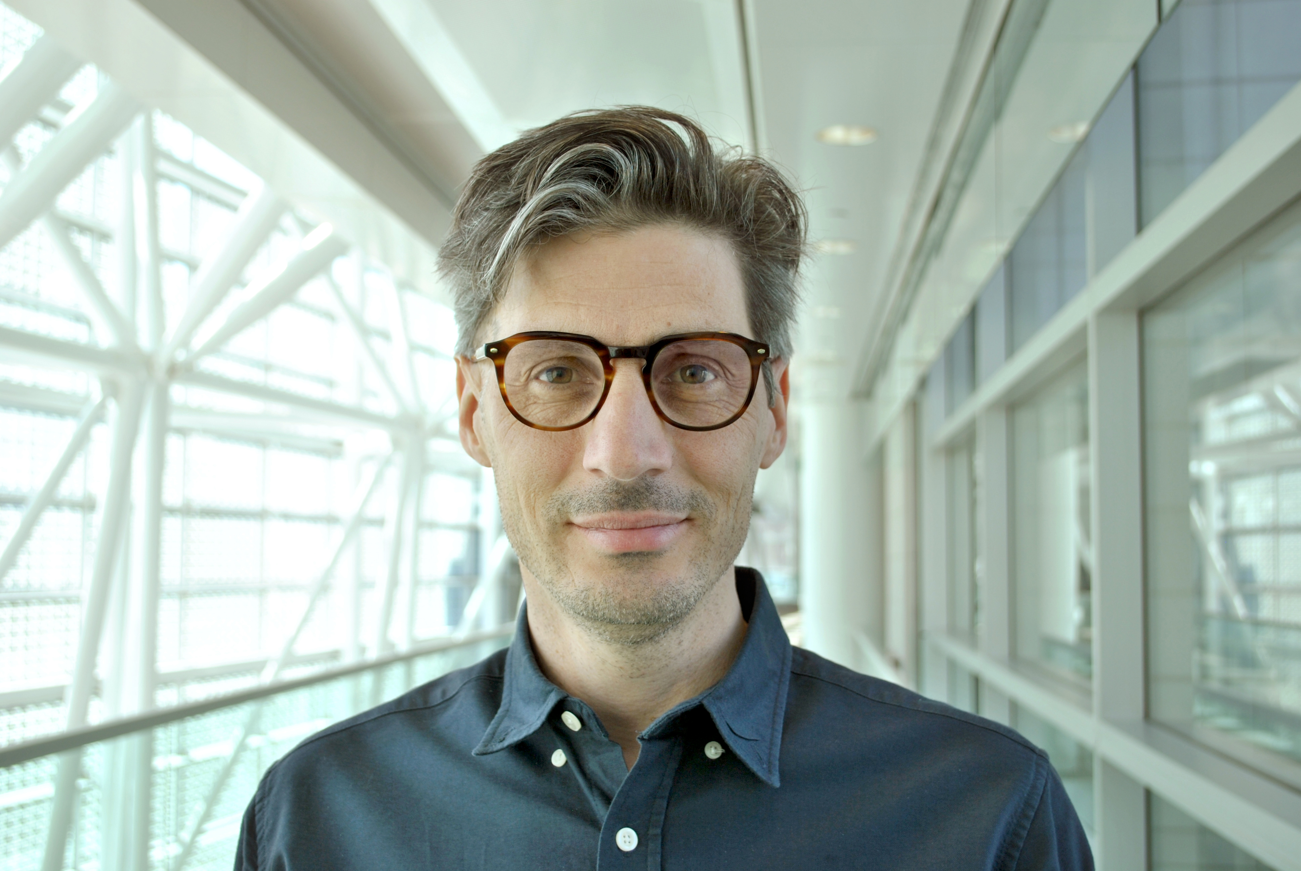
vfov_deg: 32.0
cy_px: 436
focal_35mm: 42
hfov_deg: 46.3
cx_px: 650
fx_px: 1520
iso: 100
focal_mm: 28
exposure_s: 1/100
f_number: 5
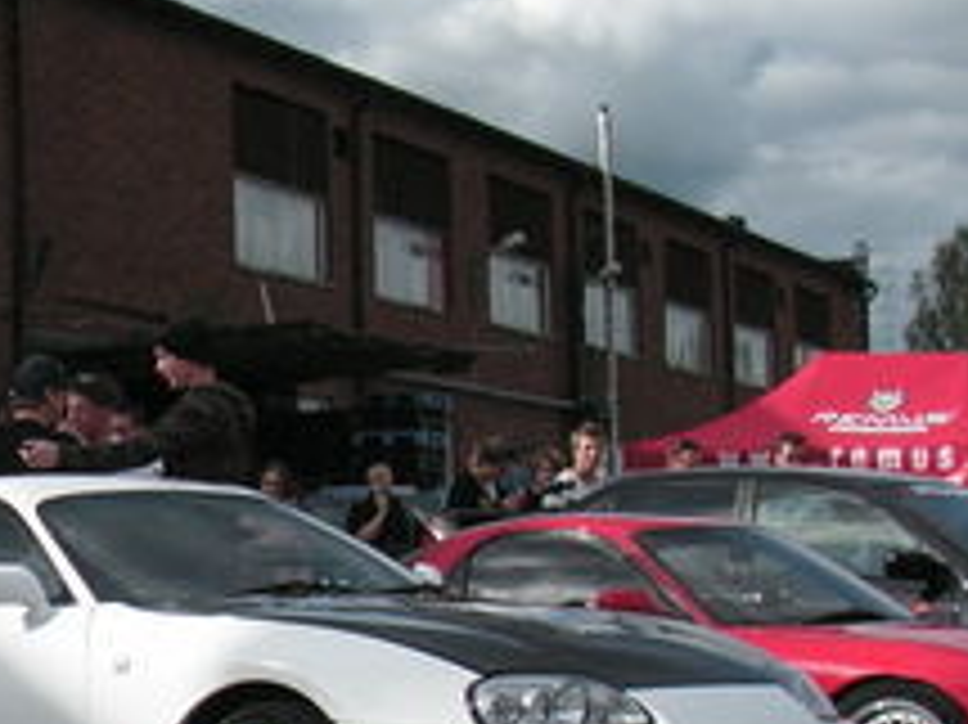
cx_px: -99
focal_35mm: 113
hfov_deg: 16.9
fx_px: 3158
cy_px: 684
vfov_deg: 13.0
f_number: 3.3
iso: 50
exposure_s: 1/750
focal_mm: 6.3
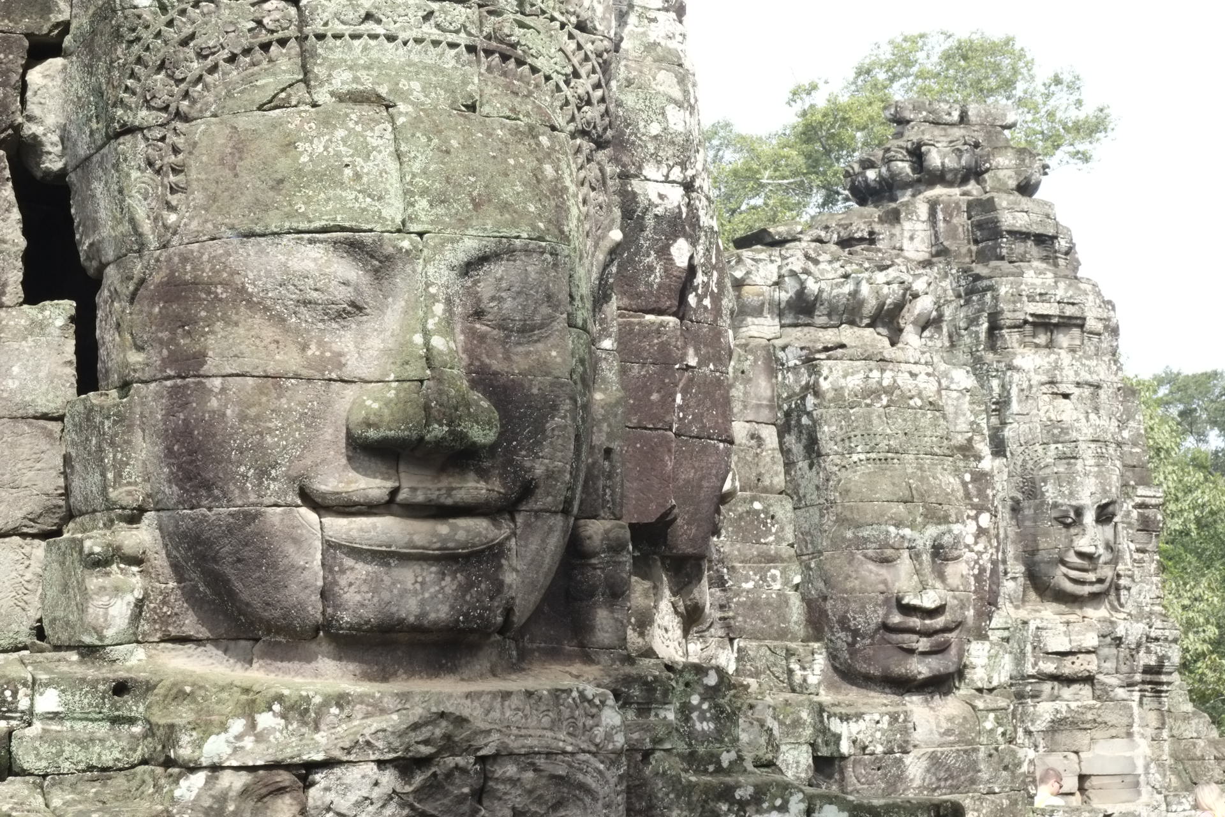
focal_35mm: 73
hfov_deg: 27.7
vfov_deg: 18.7
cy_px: 408
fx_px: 2484
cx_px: 612
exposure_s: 1/420
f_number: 16
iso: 3200
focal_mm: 48.4
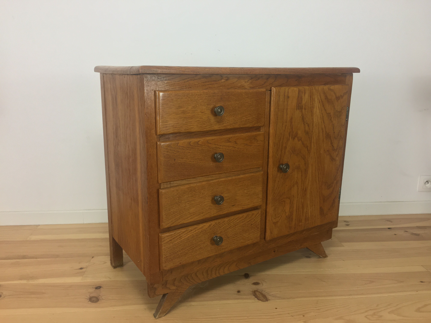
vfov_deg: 48.2
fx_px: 361
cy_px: 162
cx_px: 216
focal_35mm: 29
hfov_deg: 61.7
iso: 50
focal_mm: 4.15
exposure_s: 1/33
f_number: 2.2
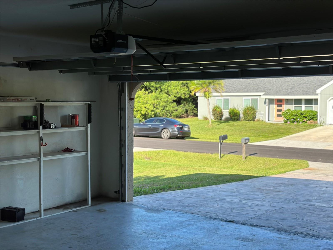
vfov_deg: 30.3
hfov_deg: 39.7
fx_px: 462
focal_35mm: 48
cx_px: 166
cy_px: 125
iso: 80
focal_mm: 6.86
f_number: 1.78
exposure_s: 1/1848
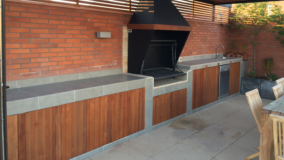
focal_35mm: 32
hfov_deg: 61.0
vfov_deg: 36.3
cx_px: 142
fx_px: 241
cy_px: 54
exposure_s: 1/50
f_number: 2.2
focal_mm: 4.15
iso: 50
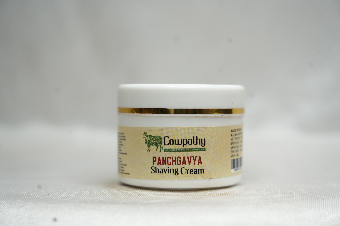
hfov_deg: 21.7
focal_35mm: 94
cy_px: 113
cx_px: 170
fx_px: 888
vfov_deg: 14.6
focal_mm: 94
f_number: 5.6
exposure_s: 1/60
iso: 250
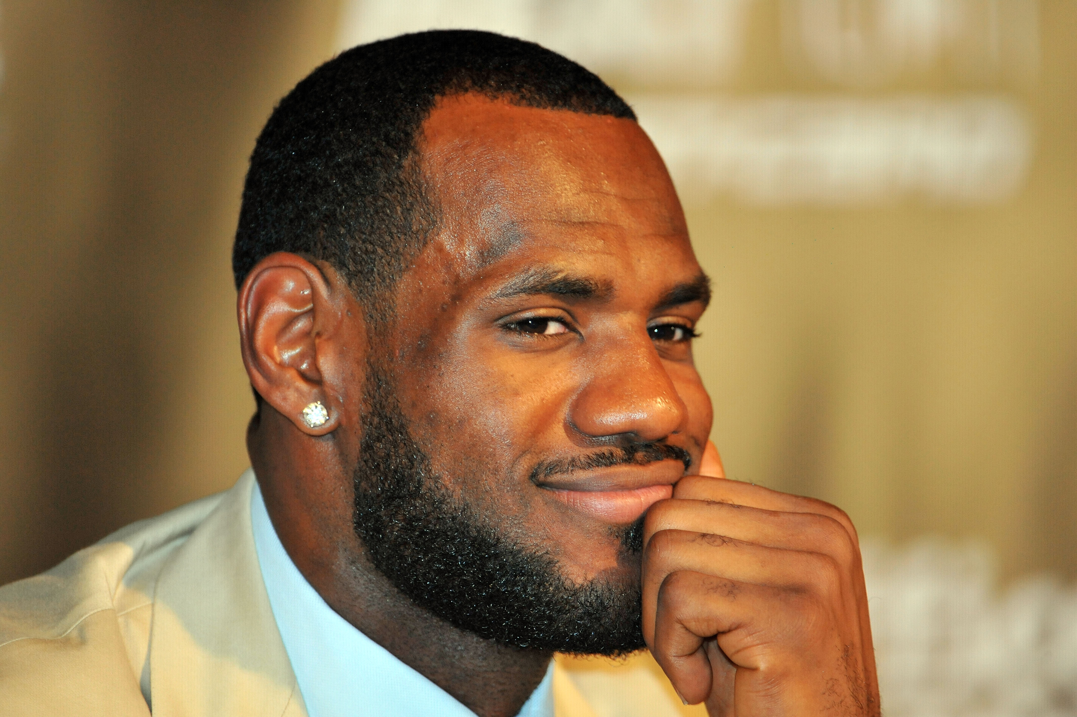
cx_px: 538
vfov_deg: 3.4
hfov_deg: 5.2
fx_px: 11959
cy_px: 358
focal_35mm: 400
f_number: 4
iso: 2000
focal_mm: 400
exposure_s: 1/160
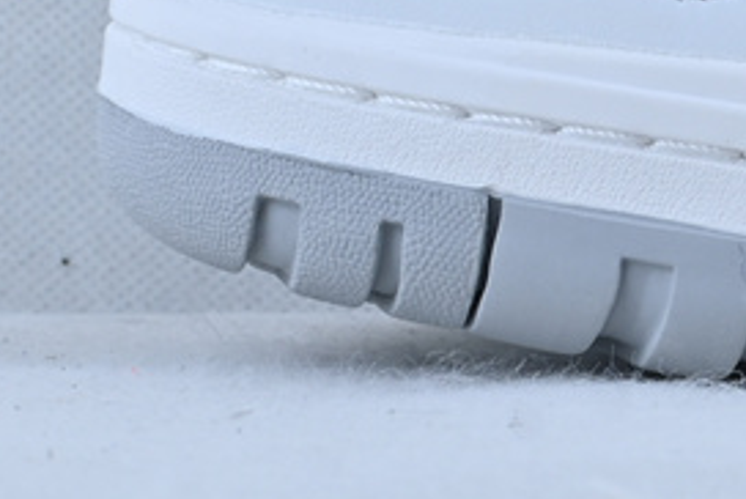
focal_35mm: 231
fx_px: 4796
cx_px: 1382
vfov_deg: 5.9
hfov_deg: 8.5
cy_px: -151
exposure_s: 1/20
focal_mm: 35
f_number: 10
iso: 100
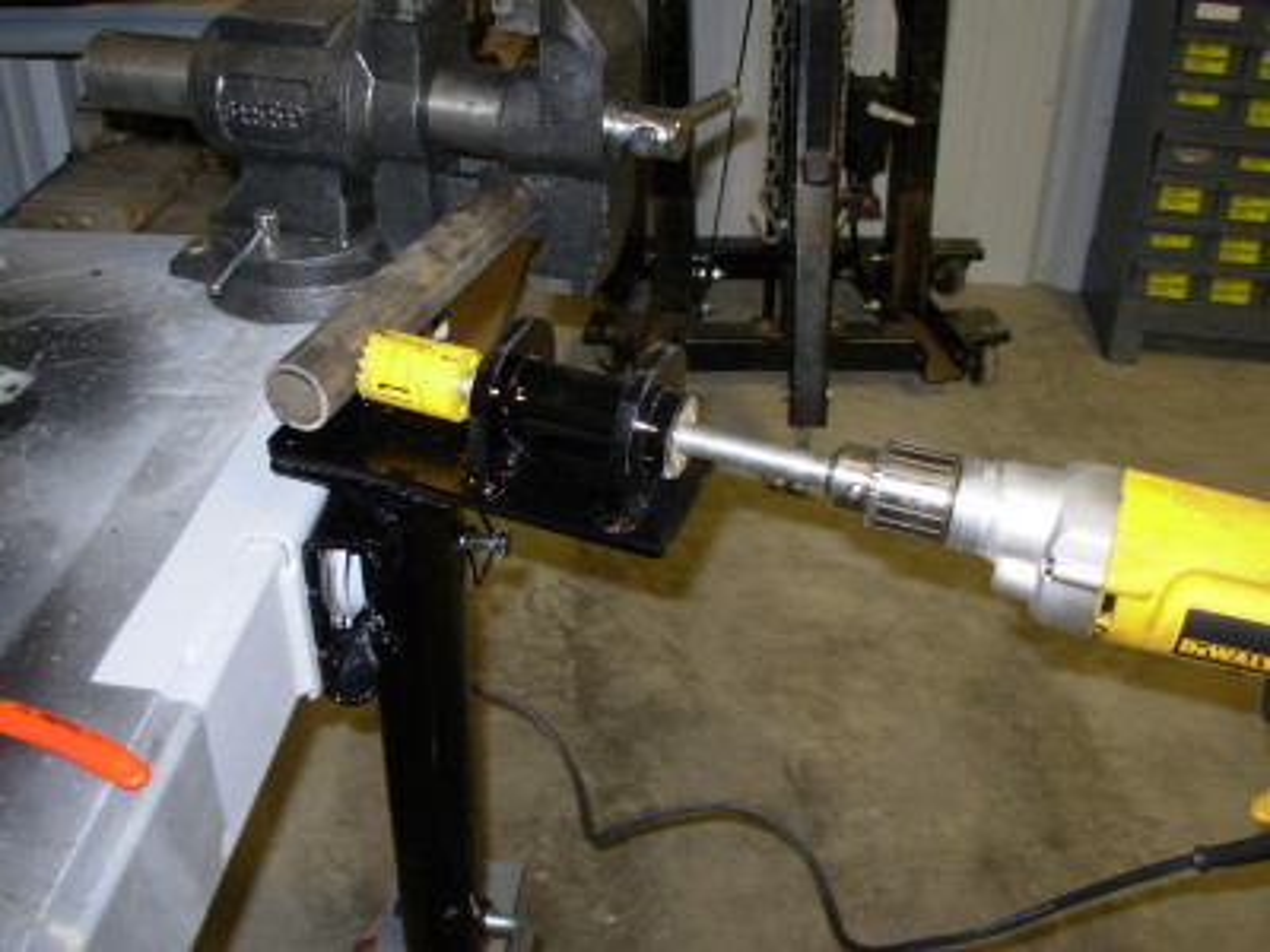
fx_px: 1394
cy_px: 476
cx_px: 635
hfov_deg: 49.0
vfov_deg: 37.7
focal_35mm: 38
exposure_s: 1/32
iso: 50
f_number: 2.9
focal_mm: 6.3
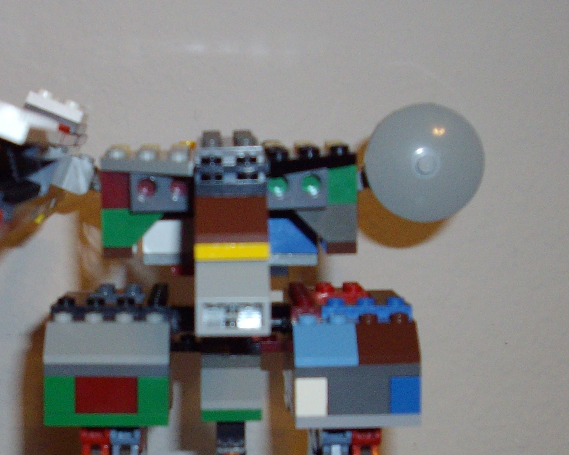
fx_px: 1331
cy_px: 309
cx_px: 167
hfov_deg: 24.0
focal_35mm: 79
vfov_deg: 19.4
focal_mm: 6.2
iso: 160
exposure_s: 1/50
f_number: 2.8
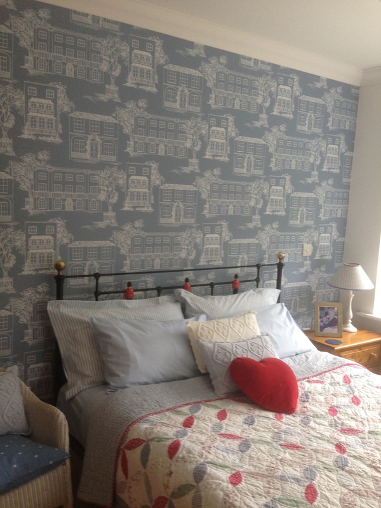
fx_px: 484
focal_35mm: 33
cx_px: 190
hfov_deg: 42.9
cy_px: 254
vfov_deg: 55.4
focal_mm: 4.12
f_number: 2.4
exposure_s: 1/20
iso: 100
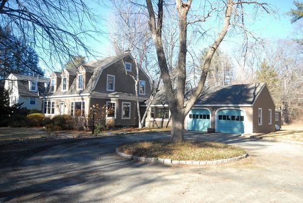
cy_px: 102
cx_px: 152
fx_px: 228
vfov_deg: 48.1
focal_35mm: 27
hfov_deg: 67.3
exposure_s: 1/80
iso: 400
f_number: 10
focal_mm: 18
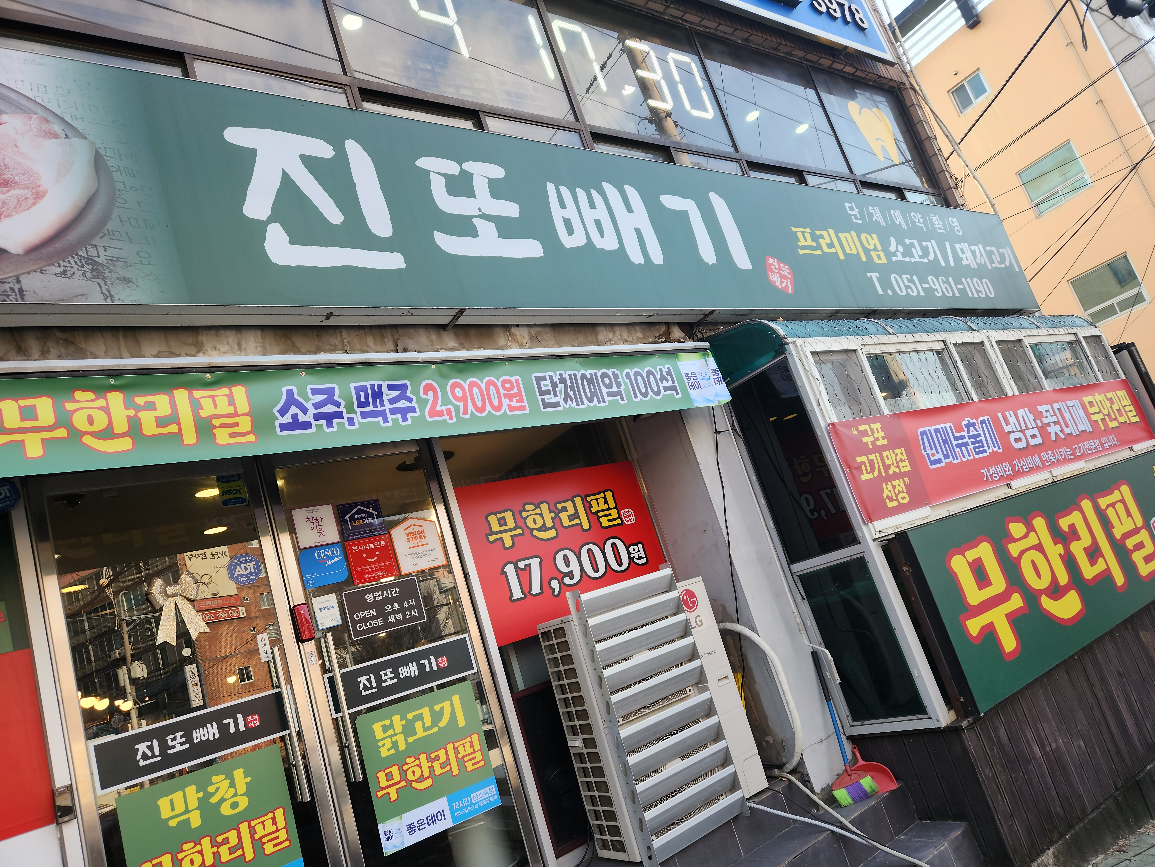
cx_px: 578
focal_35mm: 23
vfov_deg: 58.9
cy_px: 434
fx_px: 767
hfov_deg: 73.9
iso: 20
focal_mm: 5.4
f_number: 1.8
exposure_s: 1/250
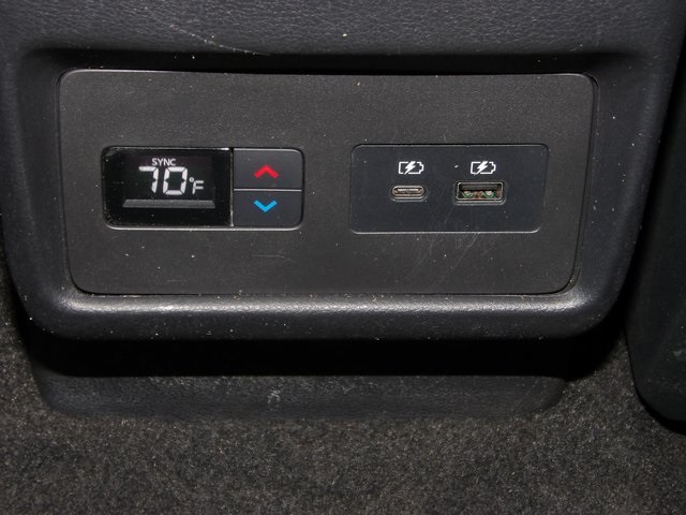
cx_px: 343
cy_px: 258
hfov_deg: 20.4
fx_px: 1902
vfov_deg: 15.4
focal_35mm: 96
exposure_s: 1/30
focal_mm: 17.2
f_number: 4.7
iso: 200
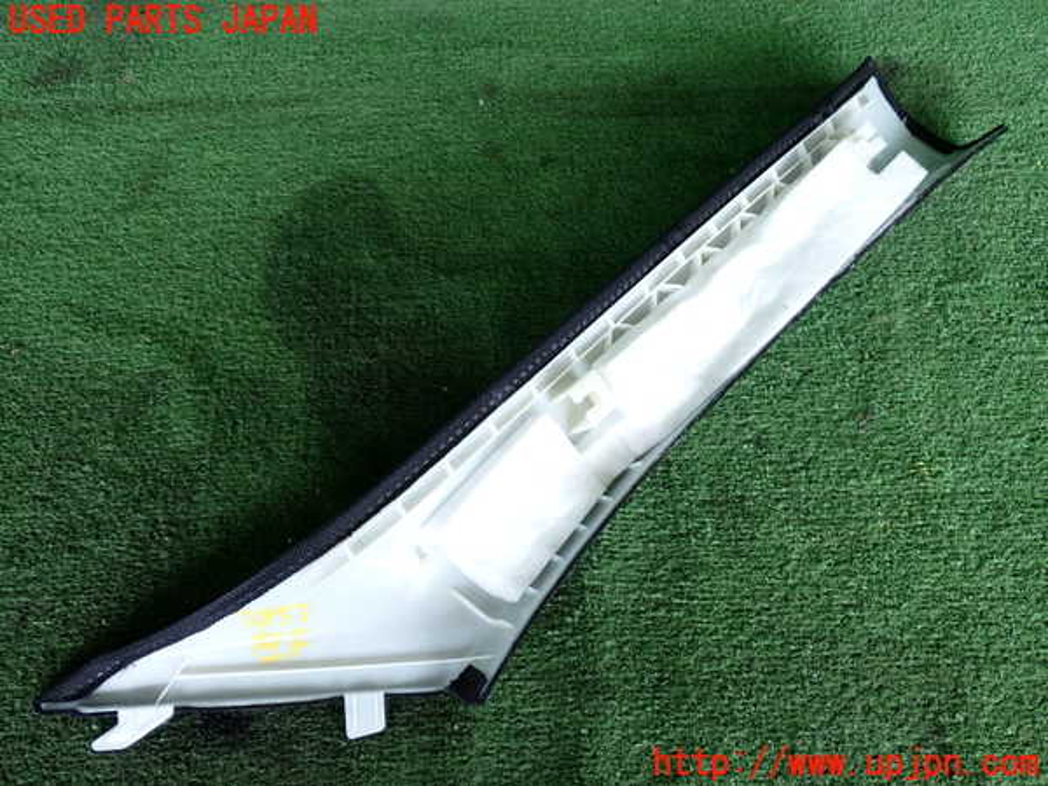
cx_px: 524
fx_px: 969
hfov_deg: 56.8
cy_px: 393
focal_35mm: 32
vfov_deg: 44.2
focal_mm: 5.79
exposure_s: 1/125
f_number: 2.4
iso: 160
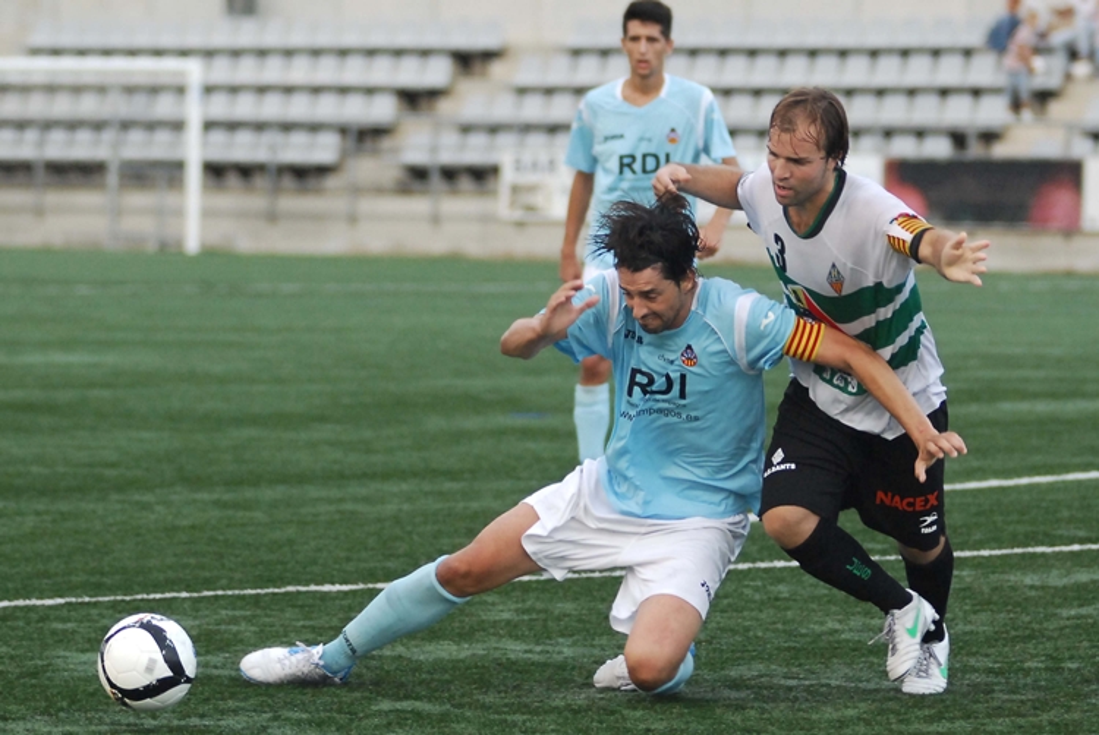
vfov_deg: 7.6
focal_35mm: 180
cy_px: 368
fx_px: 5501
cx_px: 550
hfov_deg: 11.4
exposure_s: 1/500
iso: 800
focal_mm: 120
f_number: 2.8
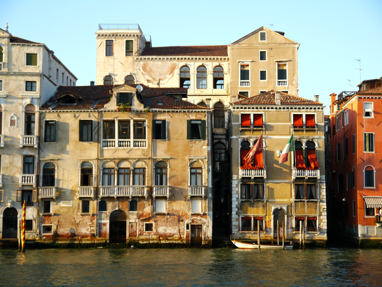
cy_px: 144
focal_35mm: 68
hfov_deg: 28.5
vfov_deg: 21.6
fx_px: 751
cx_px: 191
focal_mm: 34
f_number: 5.2
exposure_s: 1/400
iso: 160
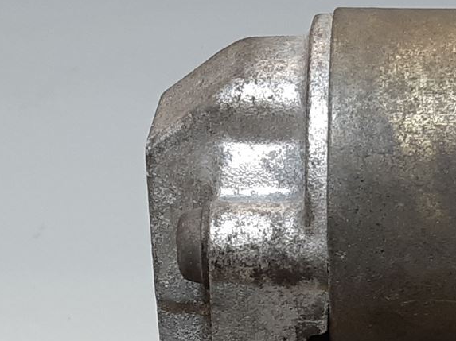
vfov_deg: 15.0
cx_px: 372
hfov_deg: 20.8
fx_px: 1224
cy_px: 473
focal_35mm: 93
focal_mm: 3.93
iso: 50
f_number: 1.7
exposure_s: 1/50
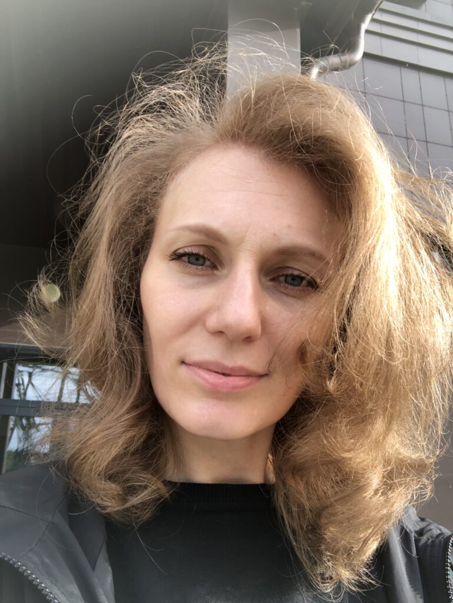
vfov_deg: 56.8
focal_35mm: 32
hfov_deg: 44.2
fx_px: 558
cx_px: 226
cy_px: 302
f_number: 2.2
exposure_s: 1/156
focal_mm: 2.87
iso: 20
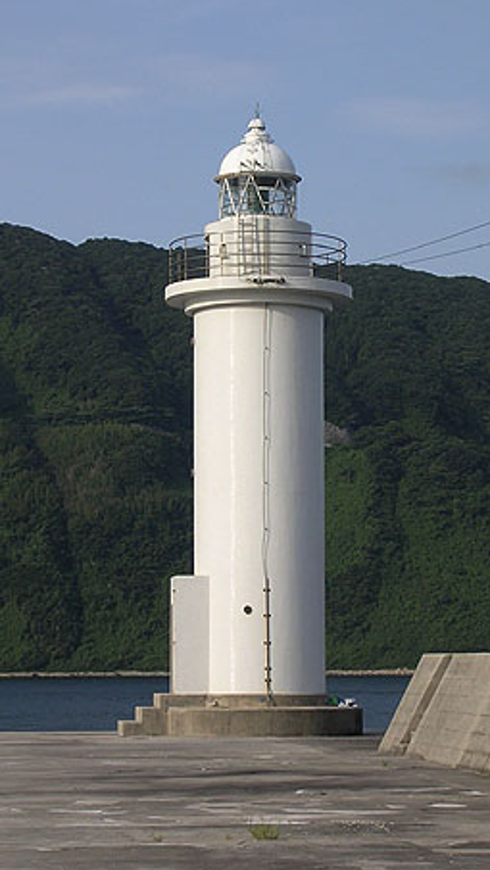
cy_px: 421
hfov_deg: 11.5
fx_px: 2424
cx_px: 254
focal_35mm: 105
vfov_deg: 20.4
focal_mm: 13.7
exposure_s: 1/592
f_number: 4.3
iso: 100
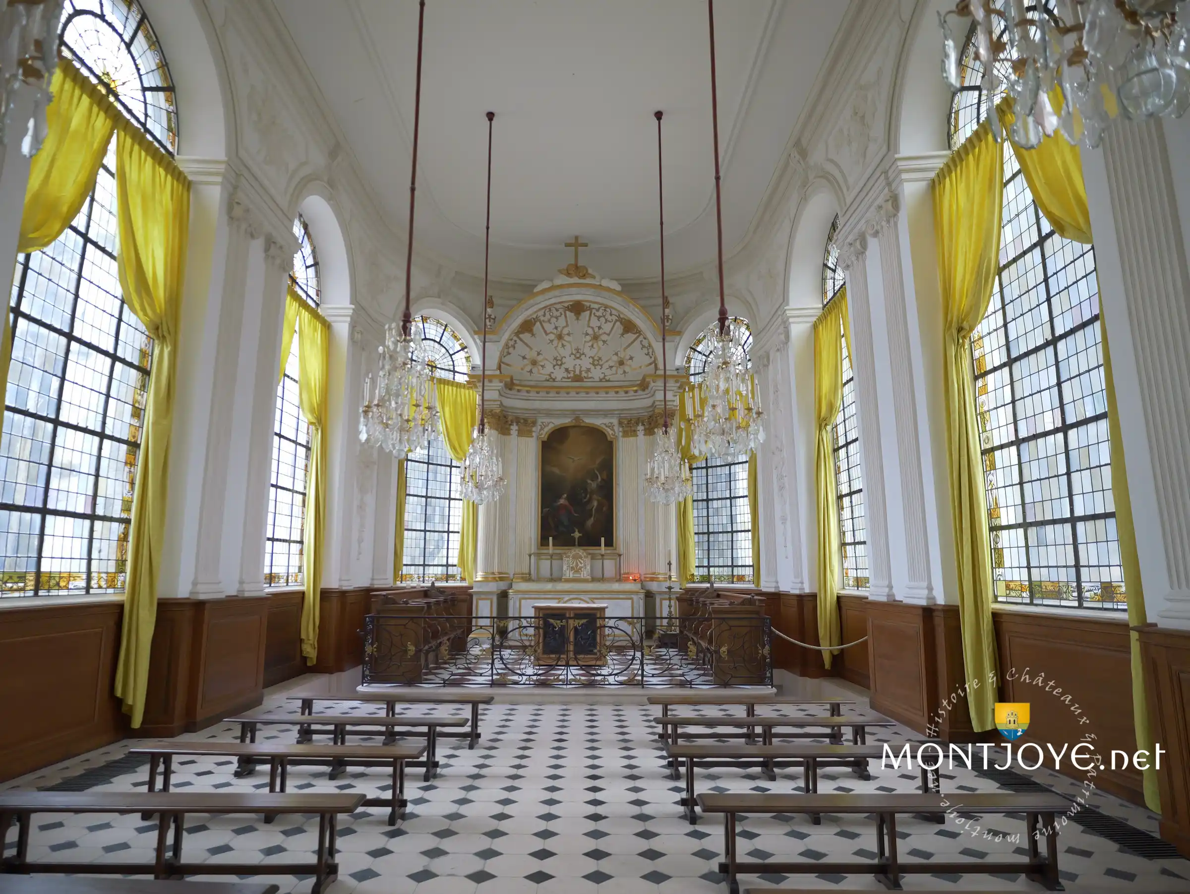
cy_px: 447
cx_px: 595
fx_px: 688
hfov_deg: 81.7
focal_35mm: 20
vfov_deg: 66.0
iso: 800
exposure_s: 1/125
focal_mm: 10
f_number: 1.8
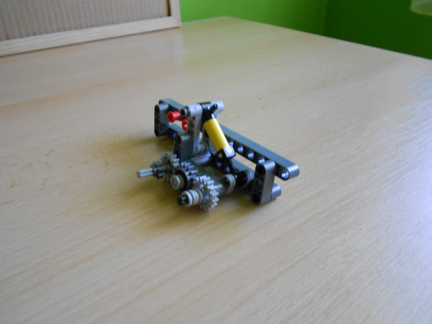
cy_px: 162
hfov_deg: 61.7
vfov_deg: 48.2
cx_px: 216
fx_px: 362
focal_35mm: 29
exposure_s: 1/10
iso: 400
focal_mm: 5.3
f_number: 3.4
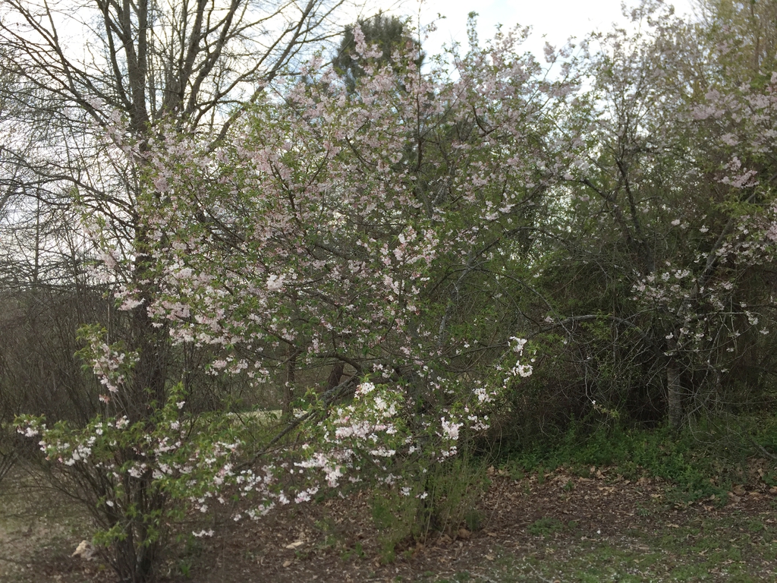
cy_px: 292
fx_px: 651
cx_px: 388
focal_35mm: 29
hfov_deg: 61.7
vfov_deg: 48.2
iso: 32
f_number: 2.2
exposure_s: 1/590
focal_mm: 4.15
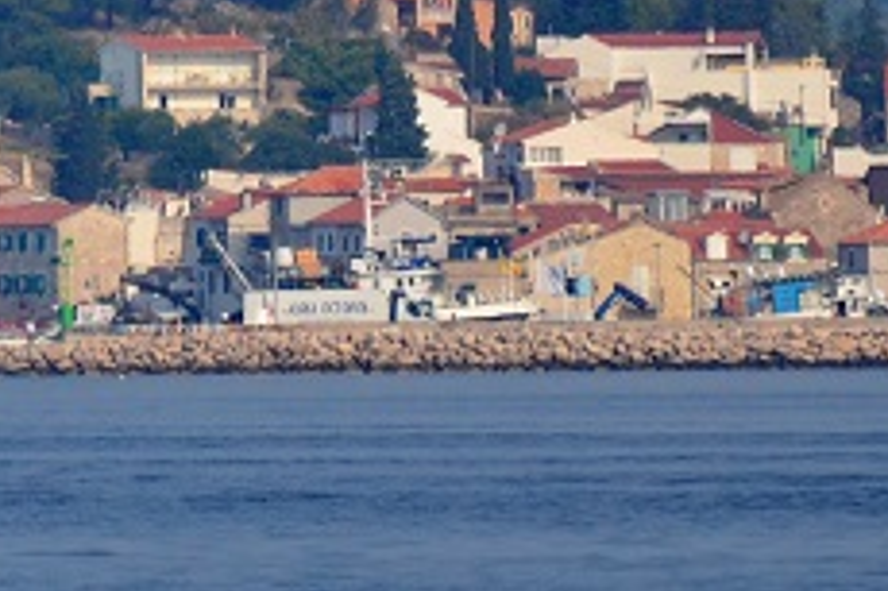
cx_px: -253
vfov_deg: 0.7
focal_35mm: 1949
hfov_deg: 1.1
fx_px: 48039
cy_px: -288
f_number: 5.6
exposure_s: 1/2000
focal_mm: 300
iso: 400
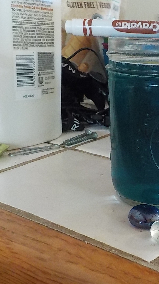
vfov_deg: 43.7
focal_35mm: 47
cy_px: 144
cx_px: 142
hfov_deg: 24.7
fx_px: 352
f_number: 3.3
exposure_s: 1/25
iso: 800
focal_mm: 4.1
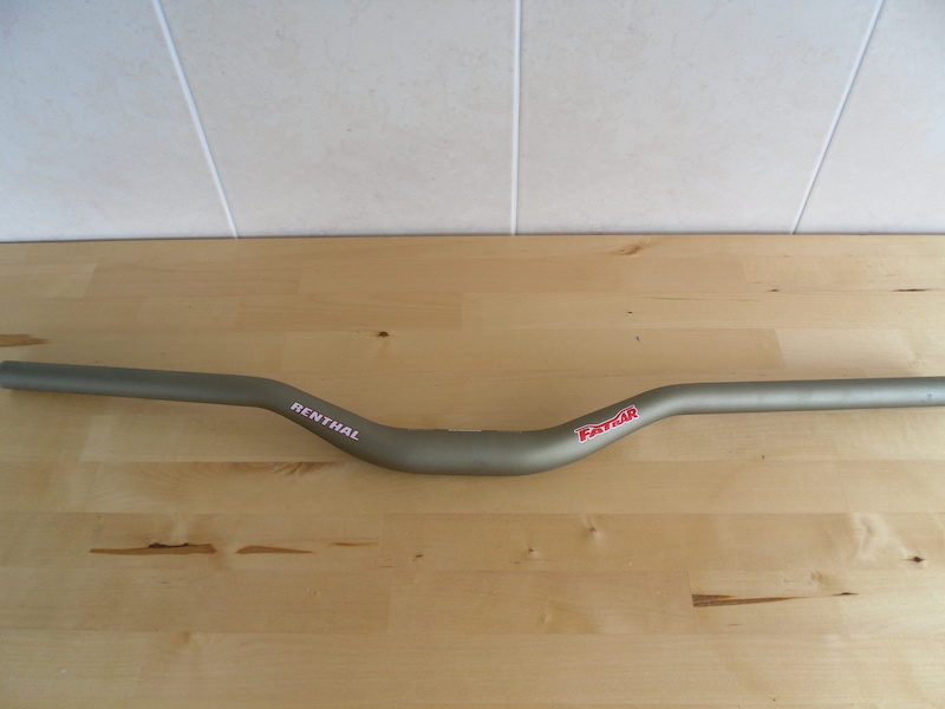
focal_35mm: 28
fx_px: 764
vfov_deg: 49.7
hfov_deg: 63.4
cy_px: 354
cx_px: 472
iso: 100
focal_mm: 5.1
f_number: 3.4
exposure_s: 1/47
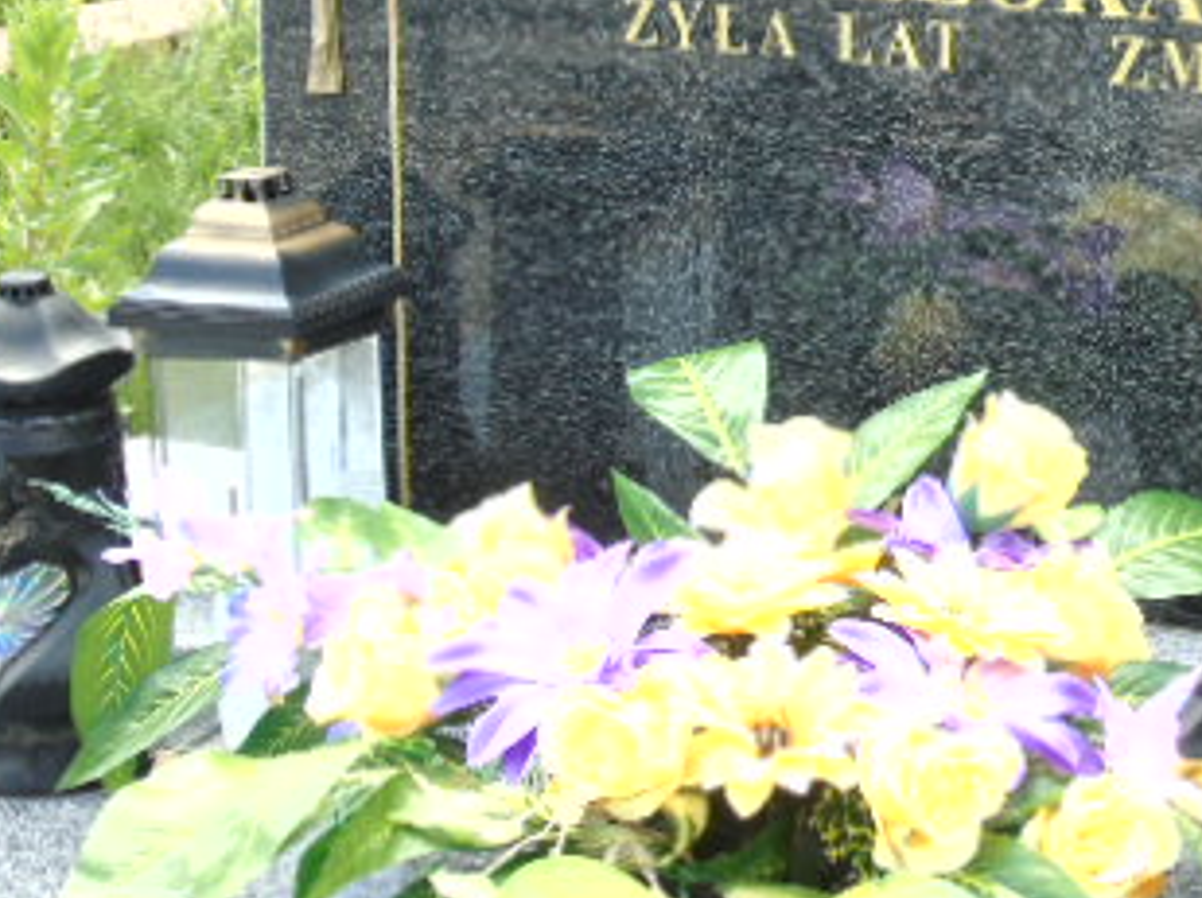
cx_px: 1128
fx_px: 3885
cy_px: 167
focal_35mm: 112
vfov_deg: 13.1
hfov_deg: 17.3
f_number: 4.3
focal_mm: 9.6
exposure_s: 1/125
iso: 80
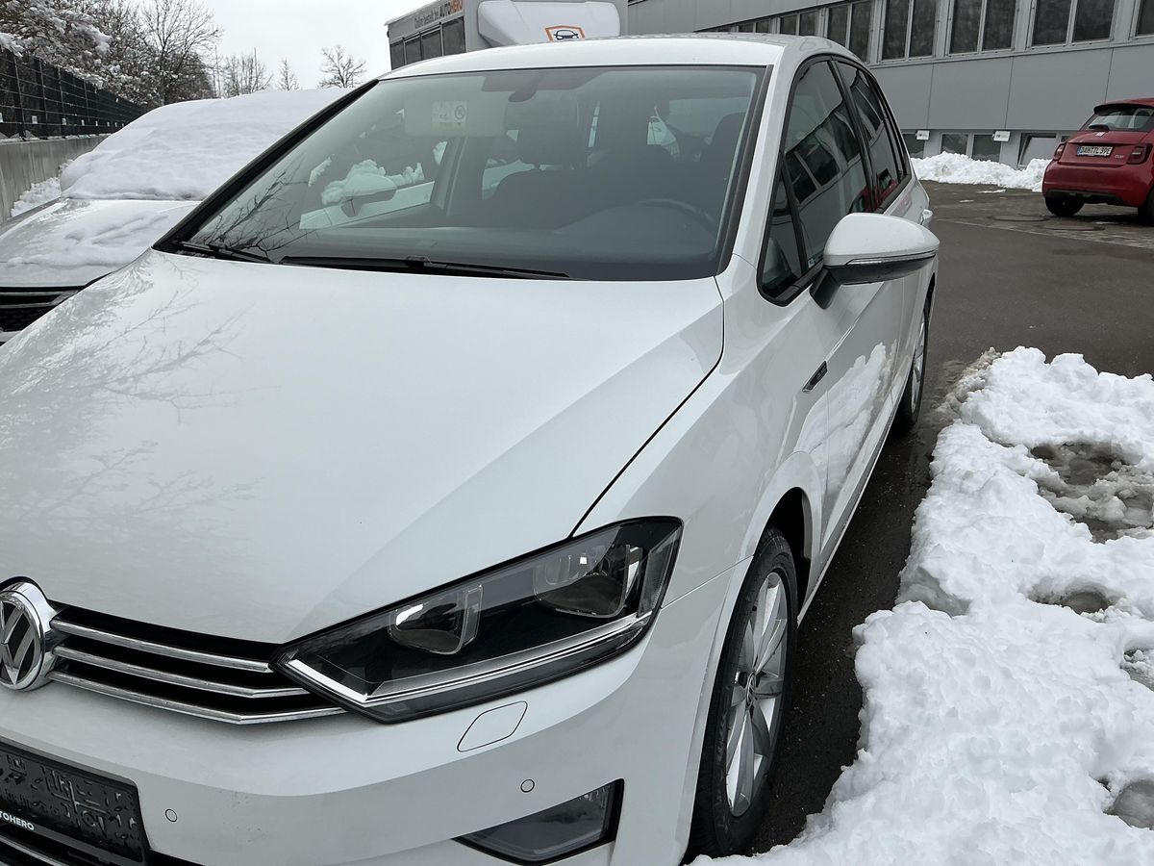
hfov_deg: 63.4
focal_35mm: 28
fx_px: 933
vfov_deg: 49.7
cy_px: 433
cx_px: 577
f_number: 1.8
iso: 25
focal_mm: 3
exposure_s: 1/2058
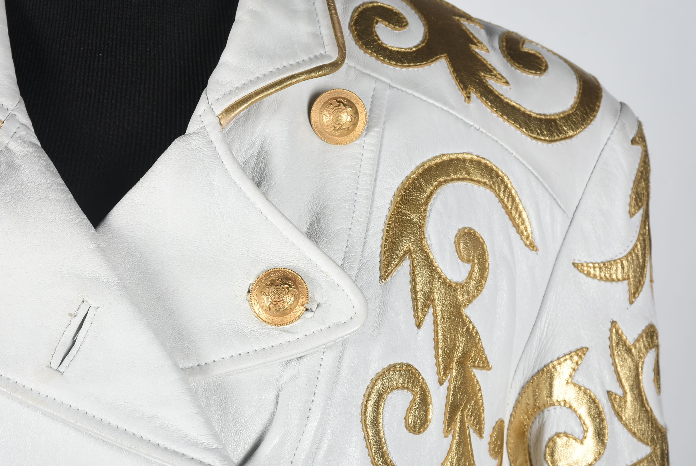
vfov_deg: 13.1
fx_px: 2032
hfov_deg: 19.4
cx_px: 348
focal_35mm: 105
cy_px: 233
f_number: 13
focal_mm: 70
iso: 200
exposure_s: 1/125
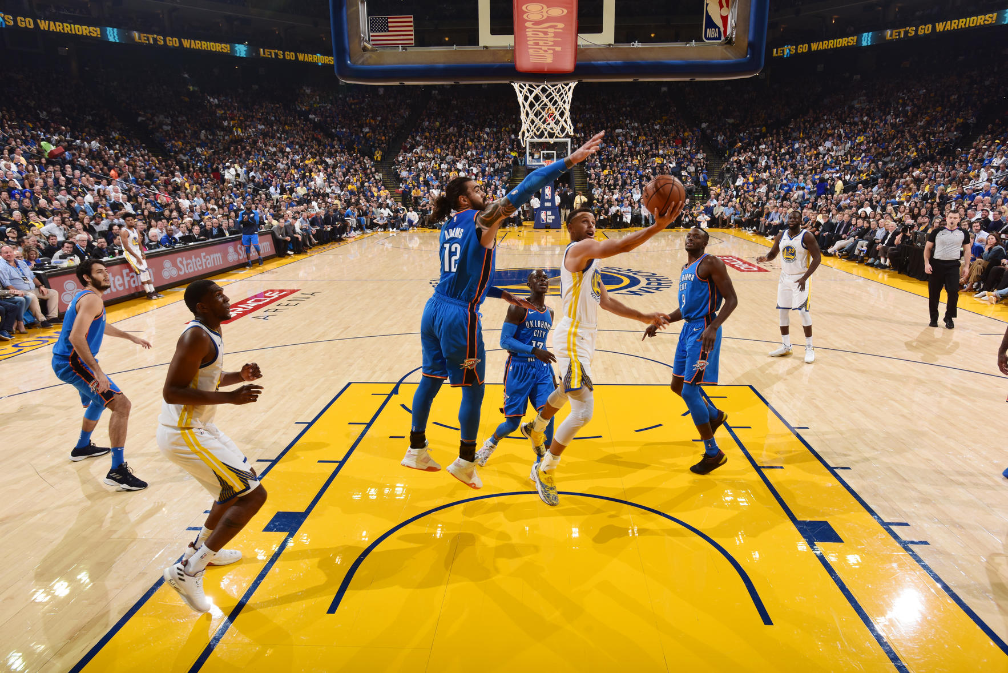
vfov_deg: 51.3
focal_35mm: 25
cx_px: 504
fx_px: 700
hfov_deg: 71.5
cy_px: 336
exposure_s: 1/250
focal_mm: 25
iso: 500
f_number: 7.1
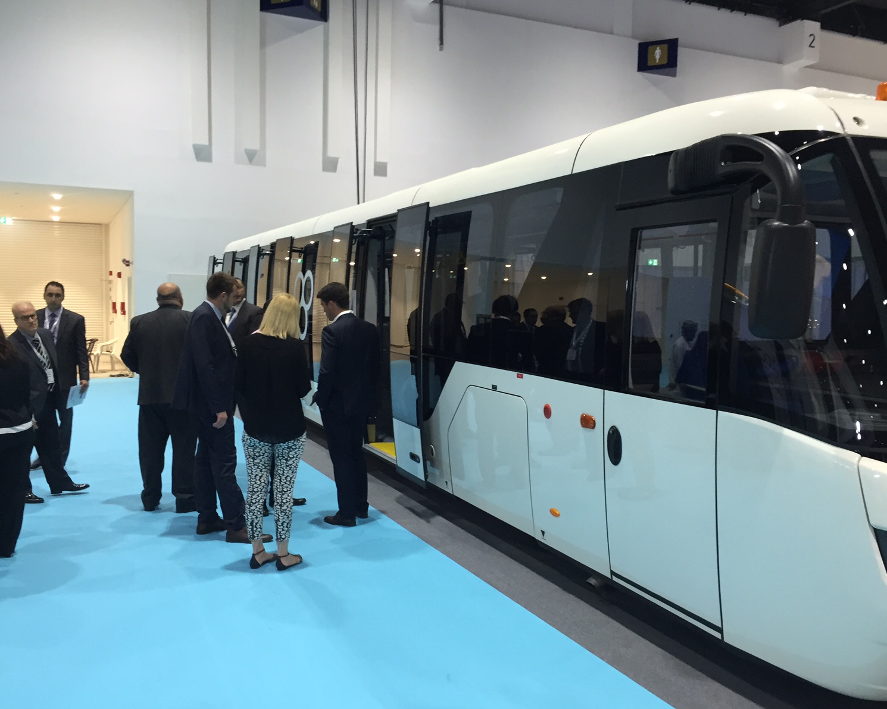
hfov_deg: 57.2
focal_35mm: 31
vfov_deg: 47.1
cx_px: 441
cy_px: 353
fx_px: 814
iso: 125
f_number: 2.2
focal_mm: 4.15
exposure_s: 1/33
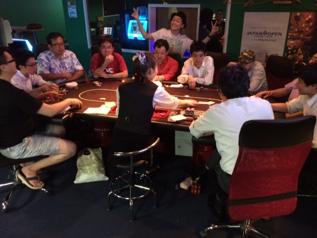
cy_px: 119
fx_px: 275
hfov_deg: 60.0
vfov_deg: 46.8
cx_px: 158
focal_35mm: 30
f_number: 2.2
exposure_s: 1/15
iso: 320
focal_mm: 4.12
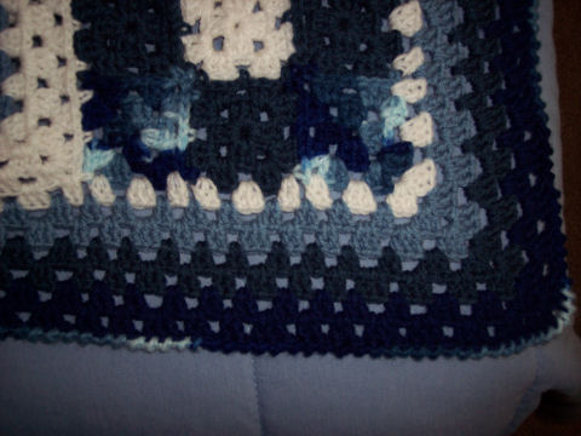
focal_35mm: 39
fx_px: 655
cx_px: 290
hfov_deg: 47.9
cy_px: 218
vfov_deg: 36.8
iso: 140
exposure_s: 1/60
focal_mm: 8
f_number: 2.8
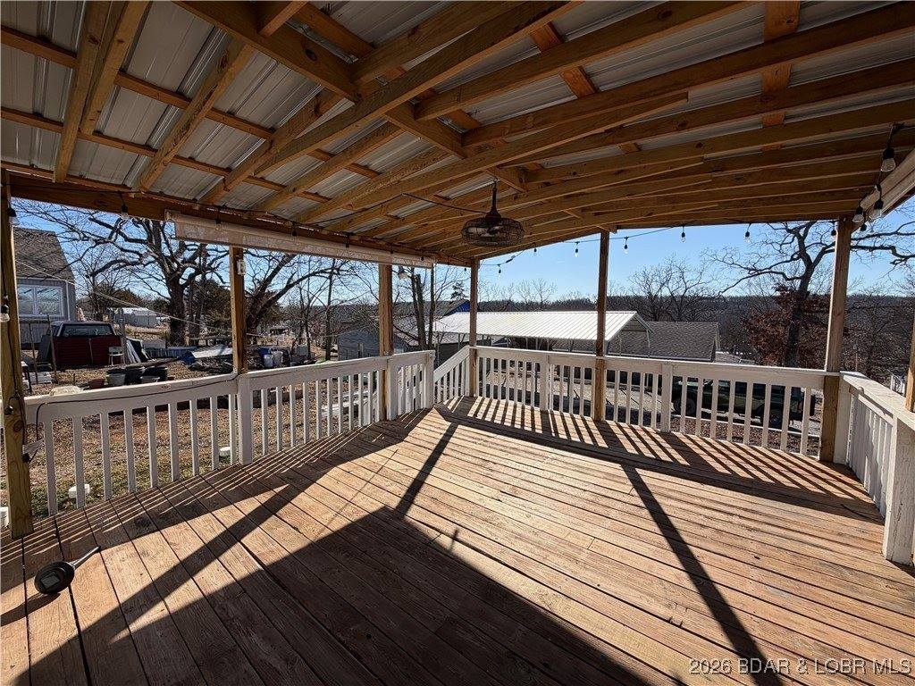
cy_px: 343
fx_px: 370
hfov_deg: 102.1
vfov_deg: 85.7
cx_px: 458
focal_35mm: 14
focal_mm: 2.22
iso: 25
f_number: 2.2
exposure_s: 1/770
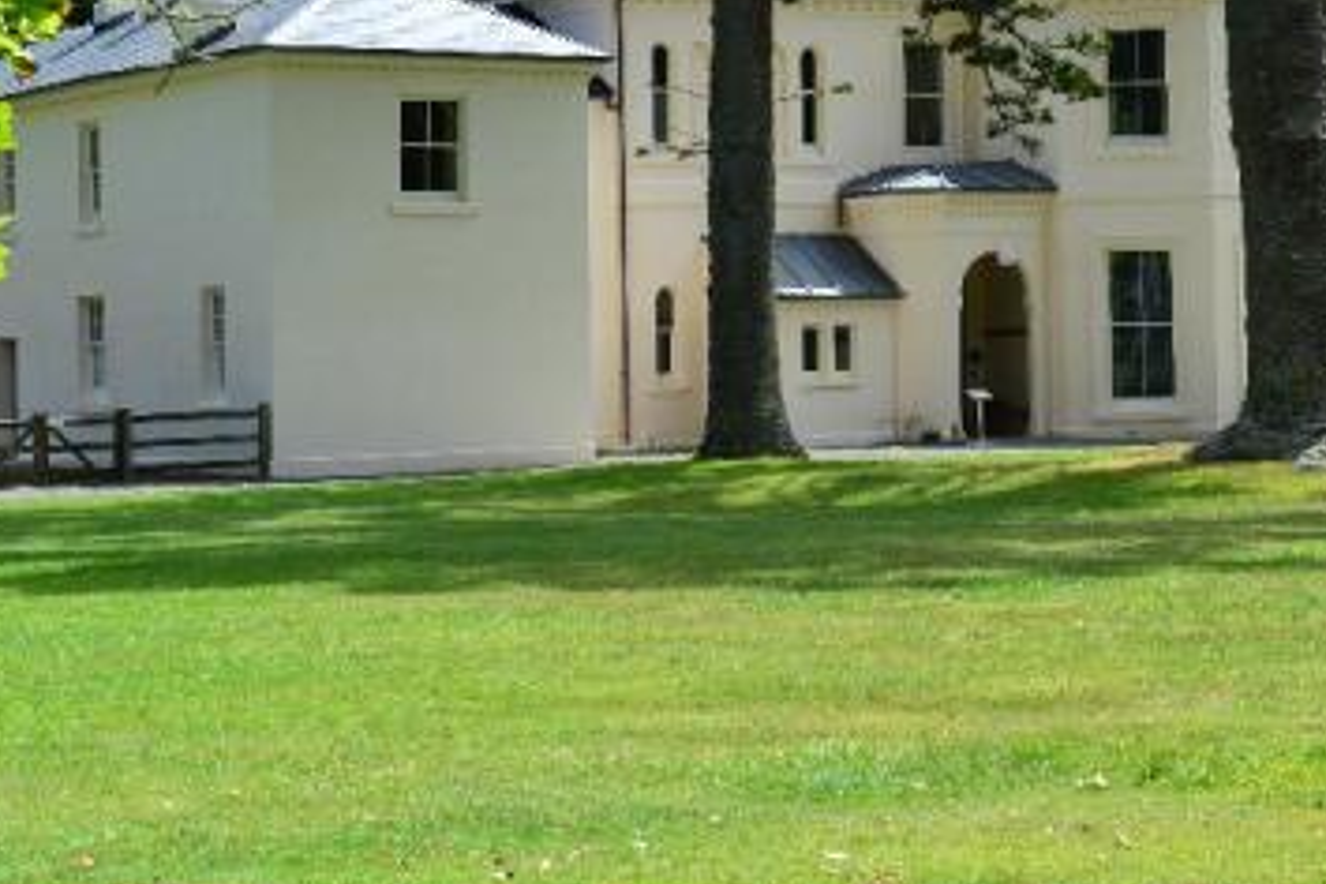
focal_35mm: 95
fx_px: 3499
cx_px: 1112
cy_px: 142
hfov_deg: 21.1
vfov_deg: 14.3
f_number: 9
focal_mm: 42
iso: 250
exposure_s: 1/320
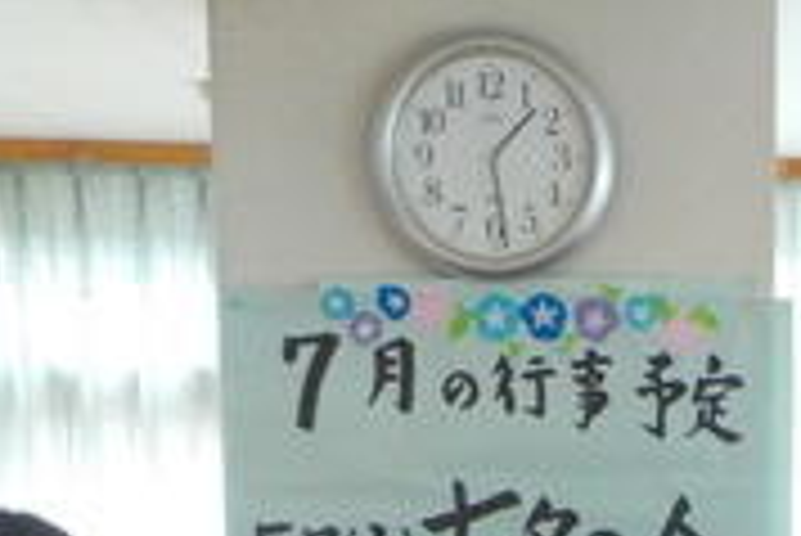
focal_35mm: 105
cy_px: 1009
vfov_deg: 11.9
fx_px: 2338
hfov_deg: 18.9
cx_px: 806
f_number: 3.3
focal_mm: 4.1
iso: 360
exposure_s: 1/30
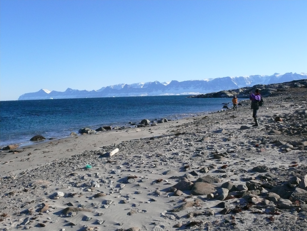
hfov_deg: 52.6
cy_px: 116
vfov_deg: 40.7
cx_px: 154
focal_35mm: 35
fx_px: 310
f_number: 8
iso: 400
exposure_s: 1/1000
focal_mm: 7.4
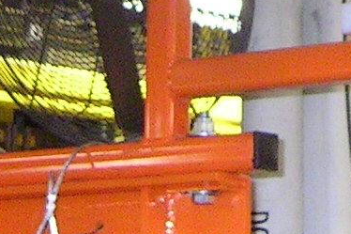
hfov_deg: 10.0
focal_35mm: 205
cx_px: 333
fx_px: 1998
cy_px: -178
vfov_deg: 6.6
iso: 141
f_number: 2.8
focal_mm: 5.6
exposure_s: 1/30
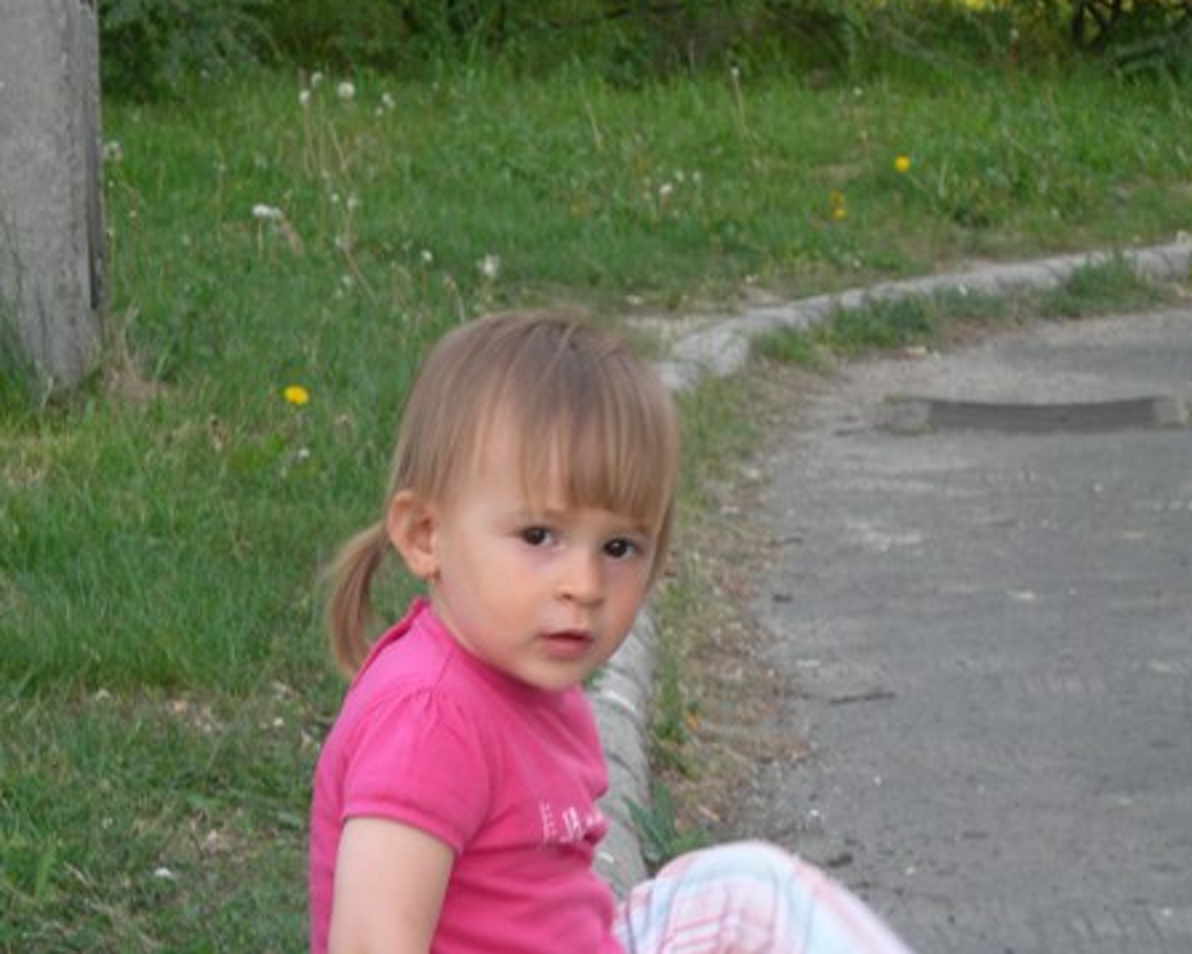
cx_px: 595
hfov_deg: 13.0
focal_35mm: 148
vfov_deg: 10.4
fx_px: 5224
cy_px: 775
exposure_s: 1/48.4
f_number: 4.9
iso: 50
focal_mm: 23.4
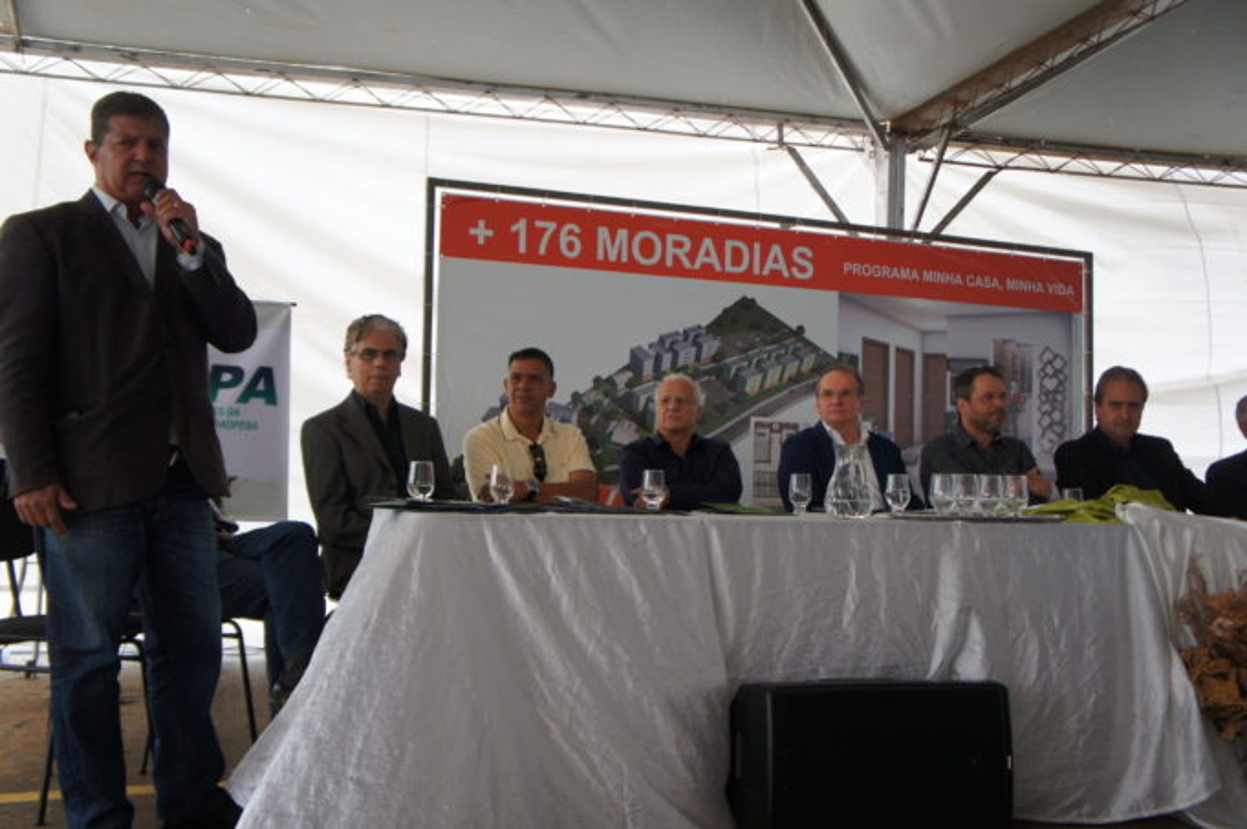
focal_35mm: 38
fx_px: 1298
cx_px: 624
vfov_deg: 35.4
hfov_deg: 51.3
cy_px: 414
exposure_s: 1/160
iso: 400
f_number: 4
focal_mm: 25
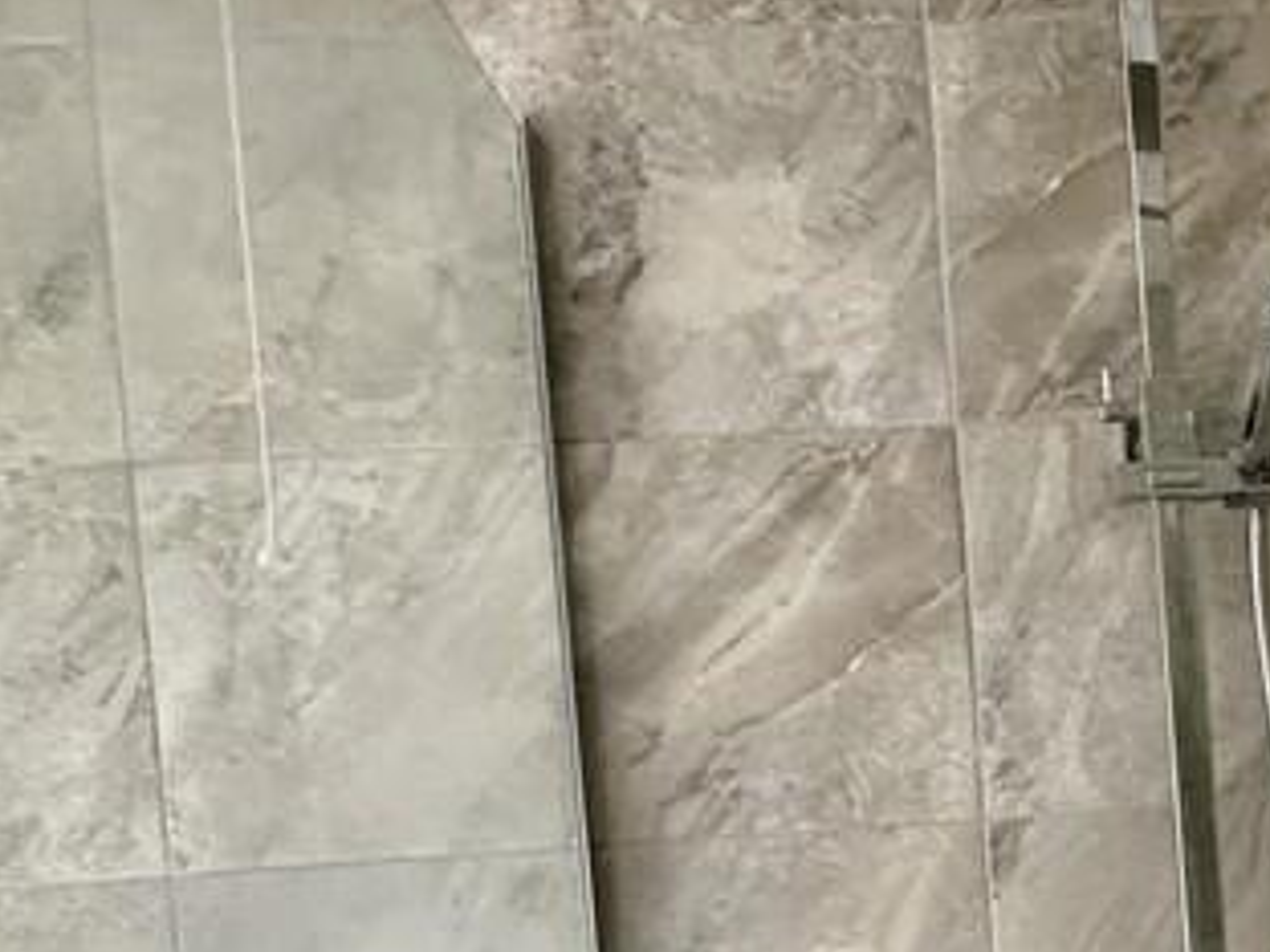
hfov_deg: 38.5
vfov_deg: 30.1
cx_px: 1132
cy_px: 867
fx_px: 1688
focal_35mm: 46
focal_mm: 2.22
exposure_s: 1/60
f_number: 2.2
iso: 800
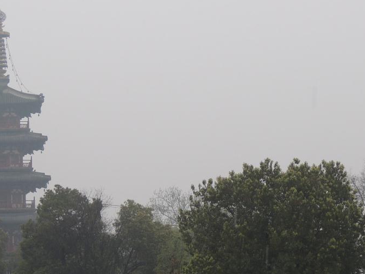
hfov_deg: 15.1
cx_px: 163
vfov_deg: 11.3
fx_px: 1381
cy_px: 185
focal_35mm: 131
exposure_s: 1/250
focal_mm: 9.9
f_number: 3.5
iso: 100
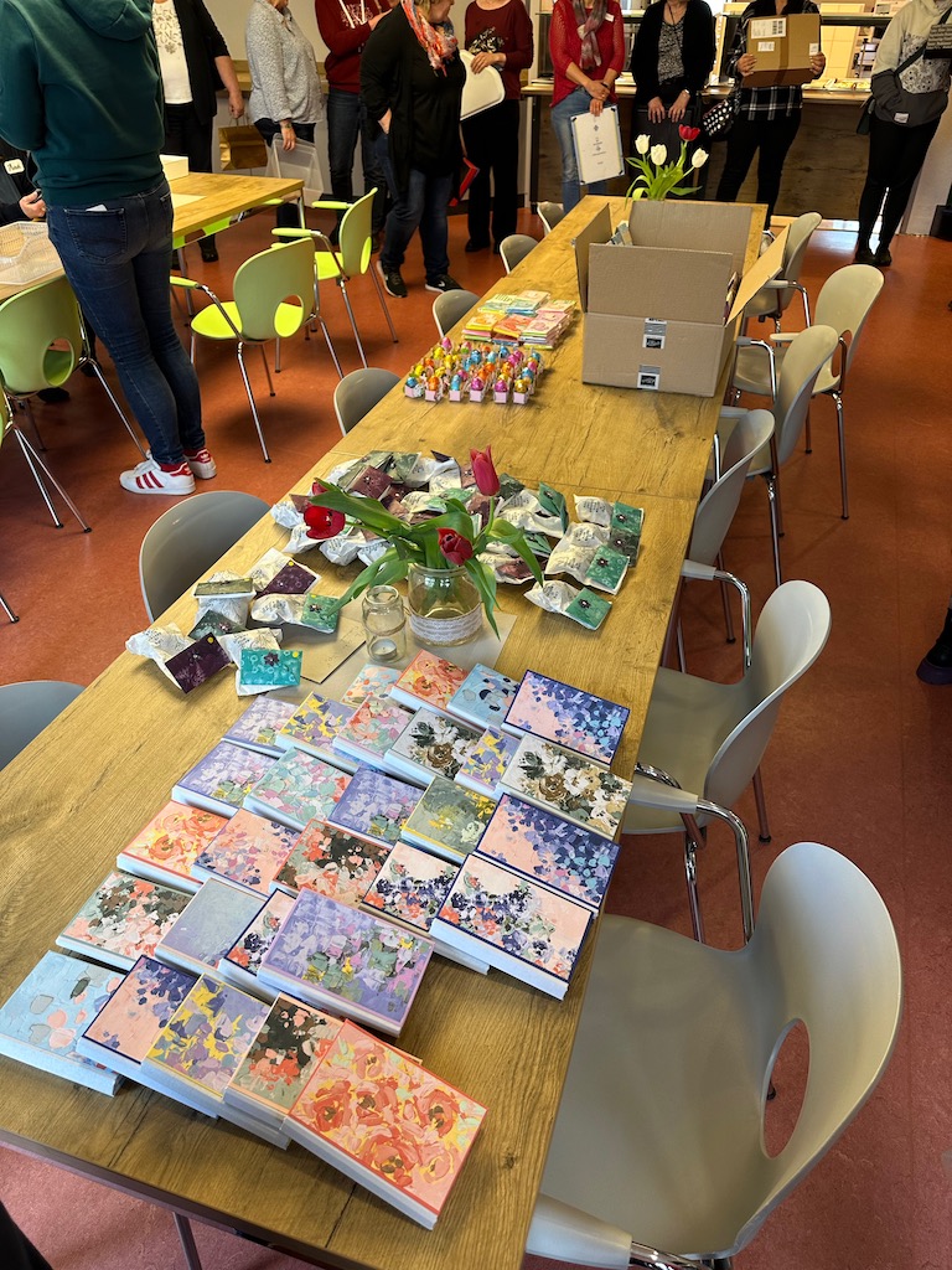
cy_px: 635
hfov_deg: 56.8
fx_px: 880
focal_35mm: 24
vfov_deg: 71.6
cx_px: 476
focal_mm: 6.86
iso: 125
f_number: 1.78
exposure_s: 1/50
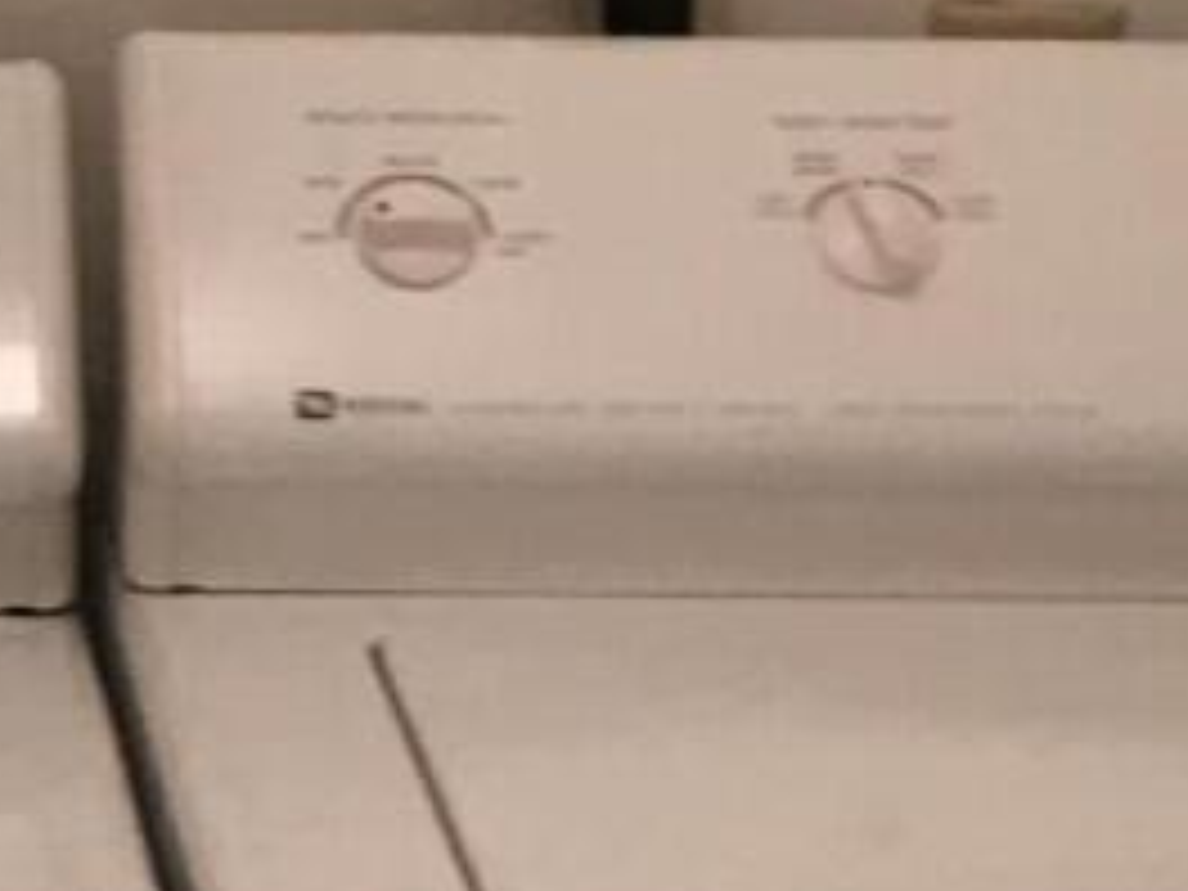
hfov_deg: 8.9
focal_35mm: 220
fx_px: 7550
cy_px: 634
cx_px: -153
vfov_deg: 6.7
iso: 64
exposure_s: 1/30
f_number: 2.2
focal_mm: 4.15
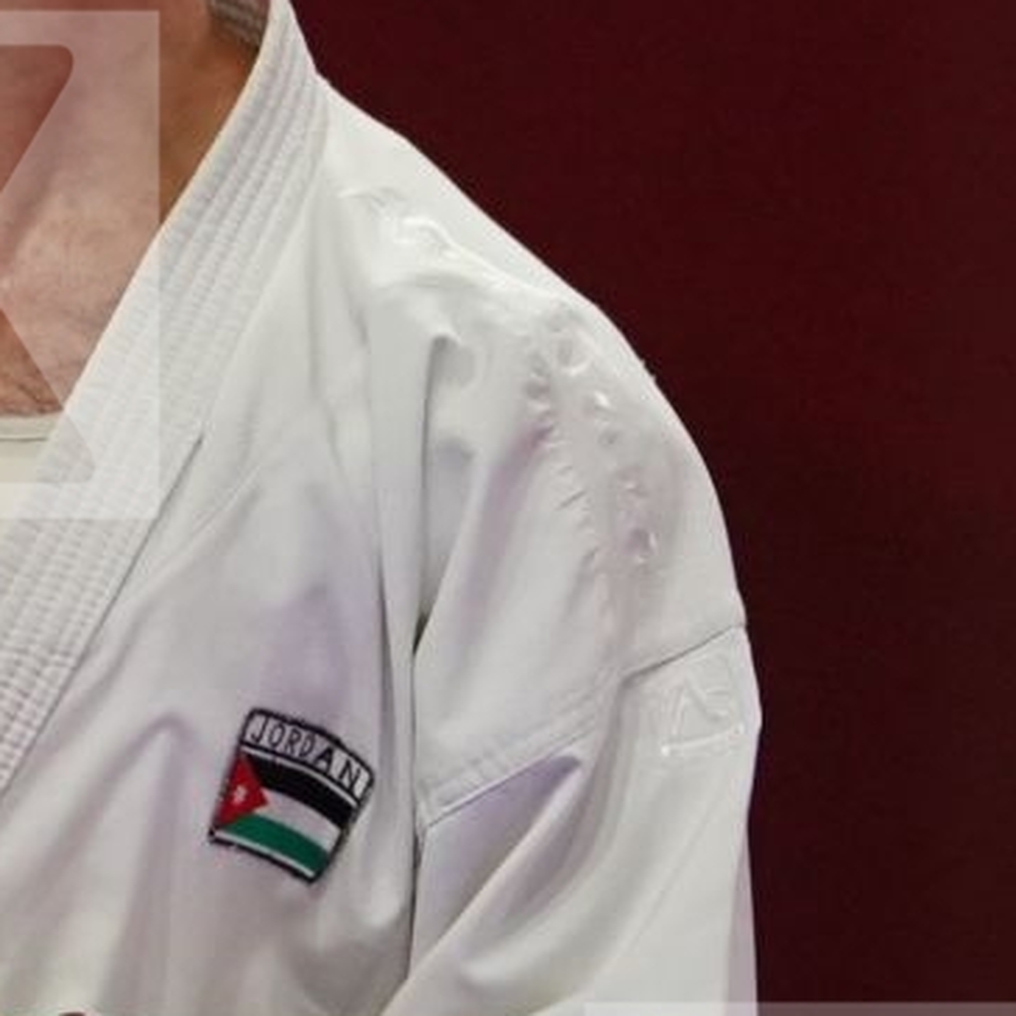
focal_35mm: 1720
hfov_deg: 1.0
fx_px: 57115
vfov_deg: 1.0
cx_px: -1047
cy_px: 265
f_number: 4
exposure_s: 1/1000
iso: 3200
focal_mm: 273
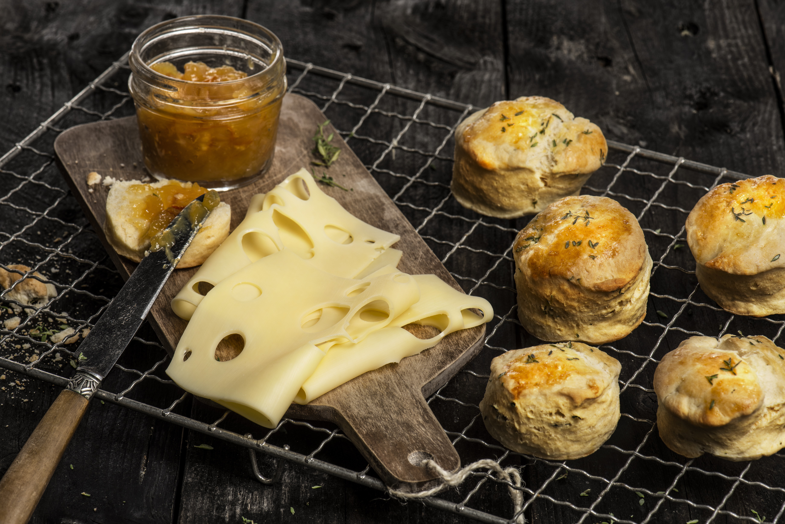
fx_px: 2290
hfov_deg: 19.5
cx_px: 392
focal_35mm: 105
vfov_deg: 13.1
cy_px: 262
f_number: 16
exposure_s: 1/160
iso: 50
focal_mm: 105
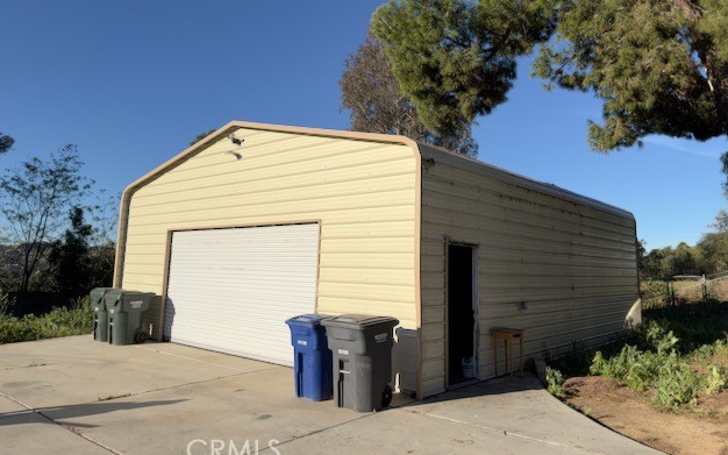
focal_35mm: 26
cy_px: 187
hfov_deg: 70.4
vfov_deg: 47.4
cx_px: 370
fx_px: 516
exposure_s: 1/6897
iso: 64
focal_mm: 6.76
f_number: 1.78
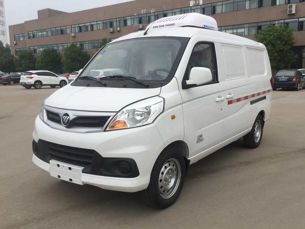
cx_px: 152
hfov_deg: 61.7
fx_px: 256
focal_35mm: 29
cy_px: 114
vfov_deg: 48.2
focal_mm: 4.15
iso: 32
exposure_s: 1/1364
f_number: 2.2
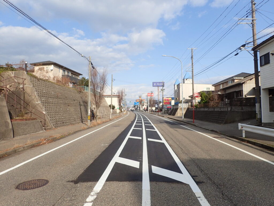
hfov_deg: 69.4
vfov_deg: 54.9
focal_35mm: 25
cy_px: 103
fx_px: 198
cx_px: 137
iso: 100
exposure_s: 1/160
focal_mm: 4.5
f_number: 8
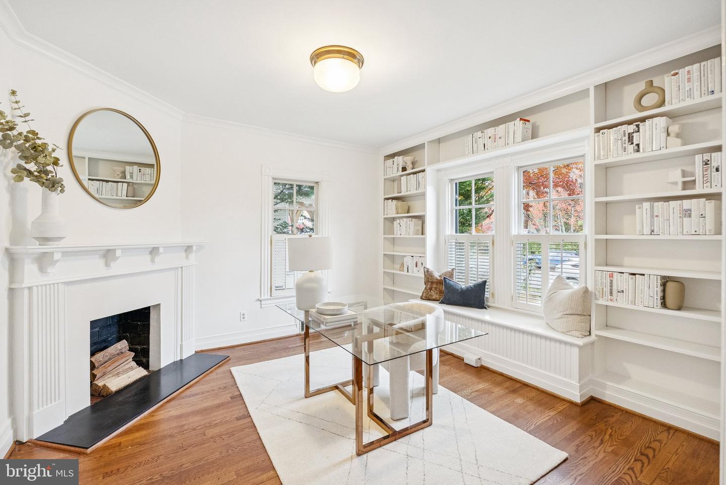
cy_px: 242
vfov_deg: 73.8
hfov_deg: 96.7
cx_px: 363
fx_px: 323
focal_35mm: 16
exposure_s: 1/125
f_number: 4
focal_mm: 16
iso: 1600
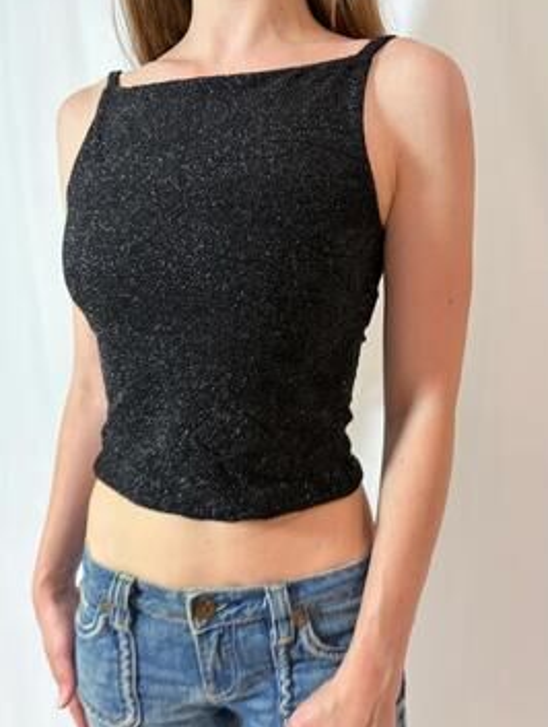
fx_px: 589
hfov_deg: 49.9
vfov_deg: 63.4
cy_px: 369
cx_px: 278
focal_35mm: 28
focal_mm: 5.96
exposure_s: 1/60
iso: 160
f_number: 1.6
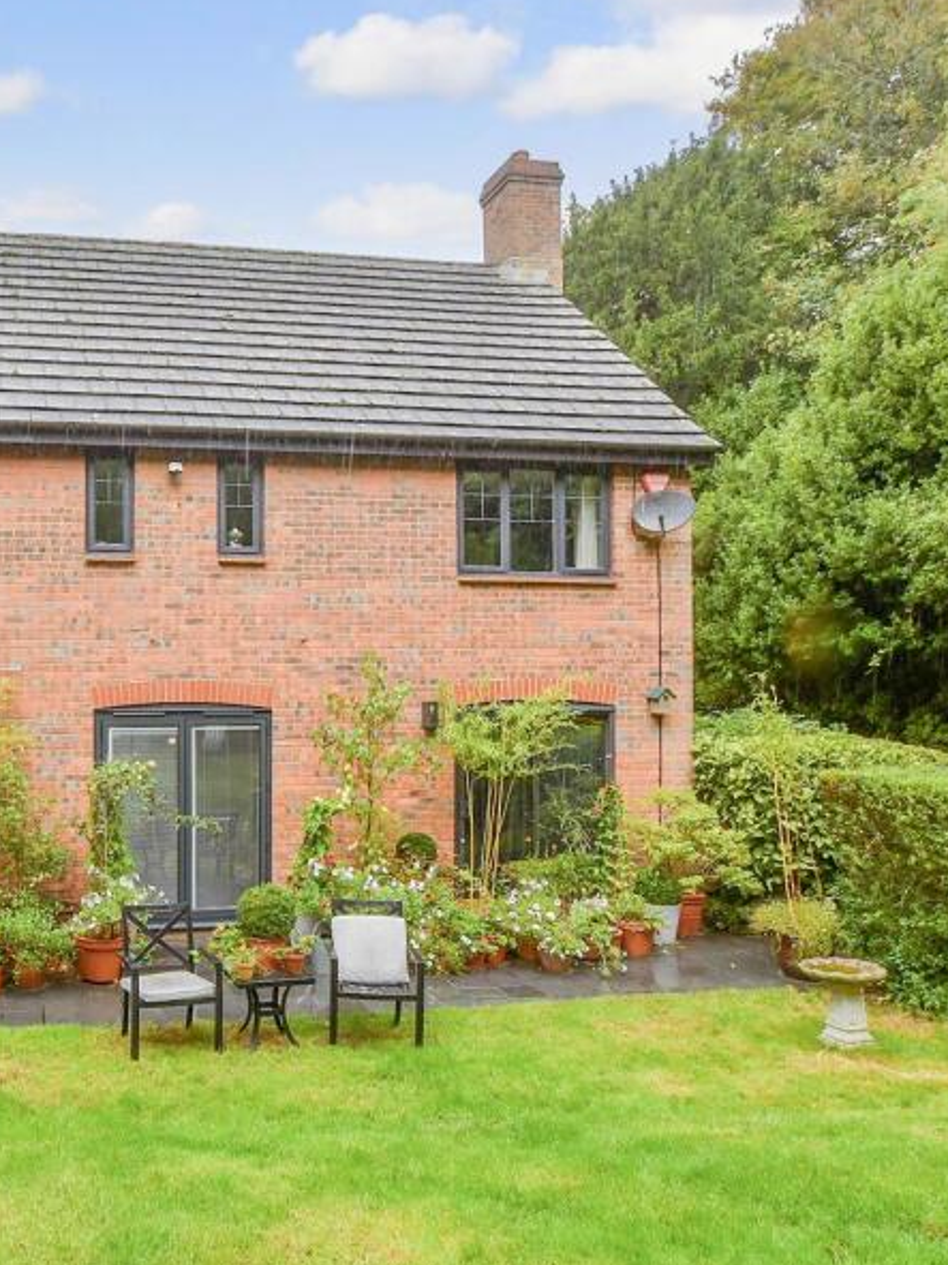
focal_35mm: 25
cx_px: 148
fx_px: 913
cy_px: 639
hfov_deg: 50.4
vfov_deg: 69.4
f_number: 8
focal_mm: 10
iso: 250
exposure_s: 1/160
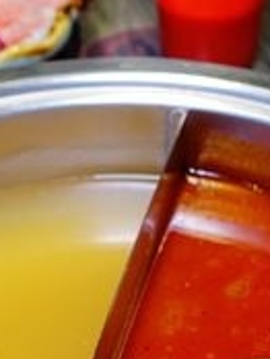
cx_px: 130
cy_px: 428
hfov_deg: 17.2
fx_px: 892
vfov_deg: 21.2
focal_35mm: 86
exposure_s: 1/30
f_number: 2.8
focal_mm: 8.8
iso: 125
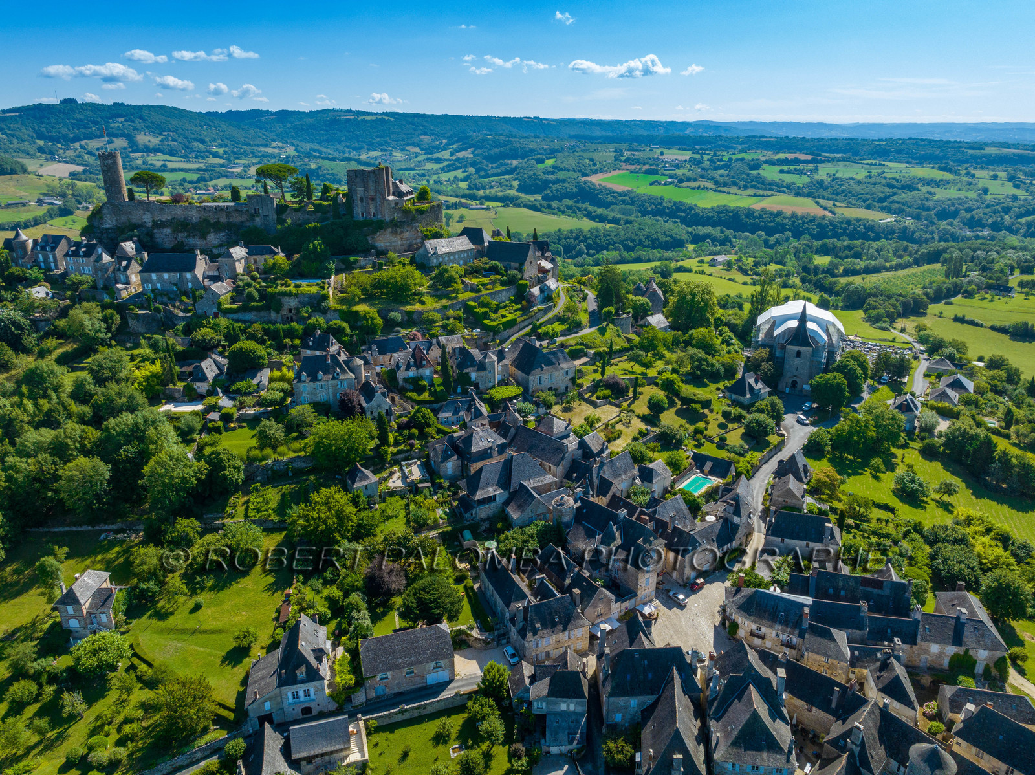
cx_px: 518
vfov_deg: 56.8
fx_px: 717
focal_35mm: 24
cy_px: 388
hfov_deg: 71.6
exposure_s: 1/400
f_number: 8
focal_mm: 12.3
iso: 200
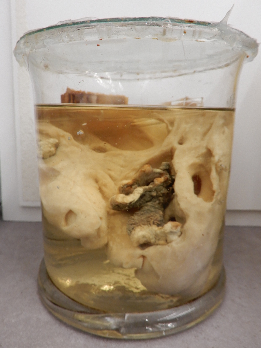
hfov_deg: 49.7
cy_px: 174
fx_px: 281
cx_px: 130
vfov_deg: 63.4
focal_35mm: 28
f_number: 3.5
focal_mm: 5
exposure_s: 1/30
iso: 220
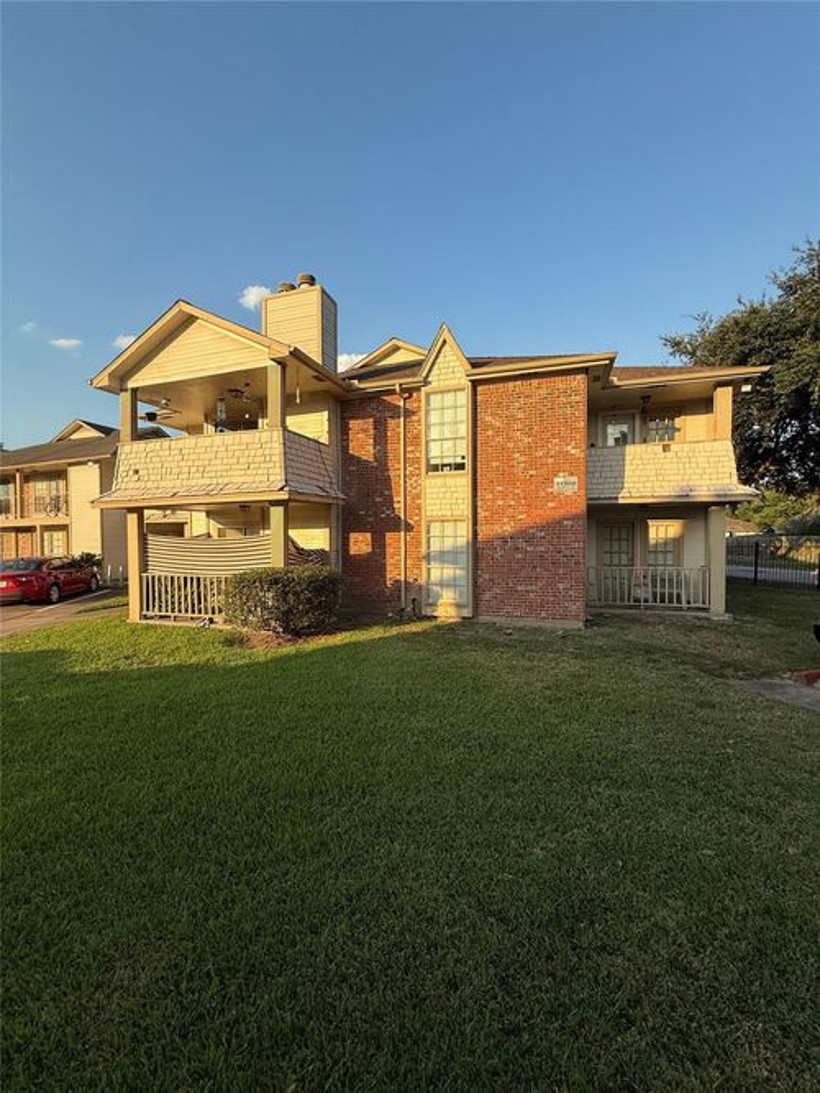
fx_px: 442
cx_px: 410
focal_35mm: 14
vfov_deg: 102.1
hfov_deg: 85.7
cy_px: 546
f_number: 2.2
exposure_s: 1/853
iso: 50
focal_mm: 2.22
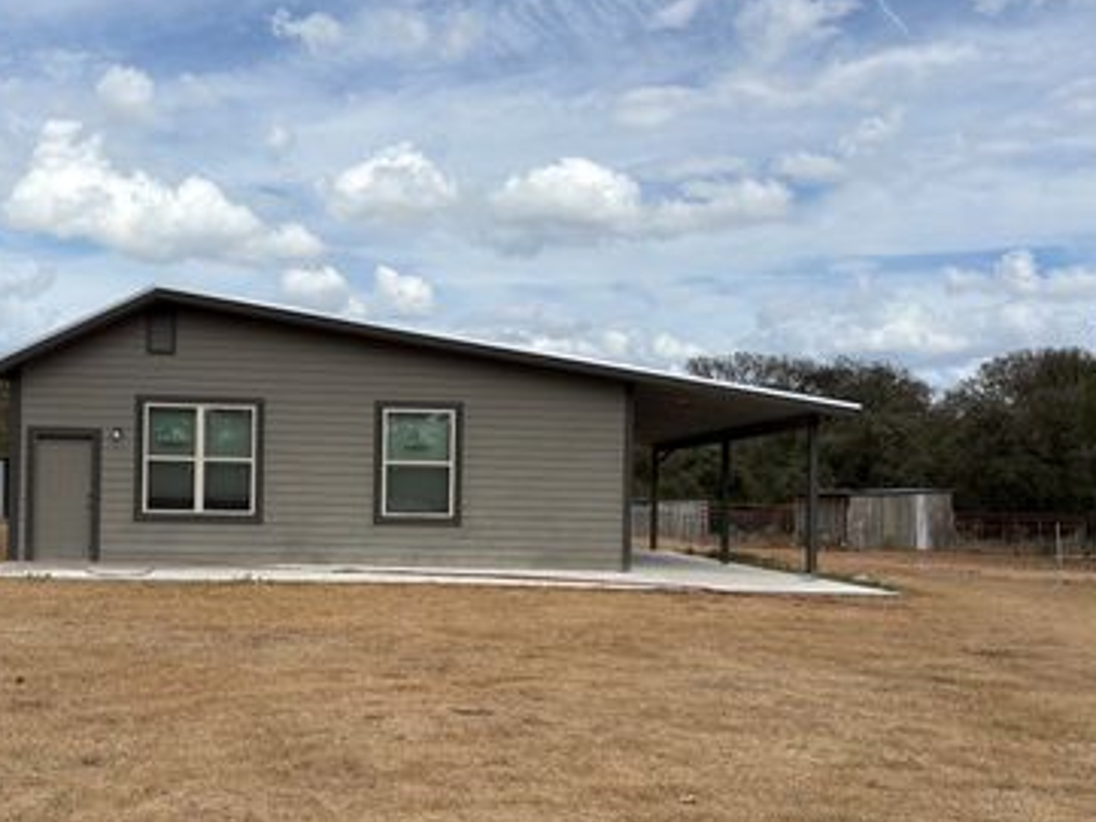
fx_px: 1140
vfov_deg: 39.5
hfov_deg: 50.9
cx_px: 428
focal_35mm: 36
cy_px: 484
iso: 50
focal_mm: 5.96
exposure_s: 1/6329
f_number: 1.6
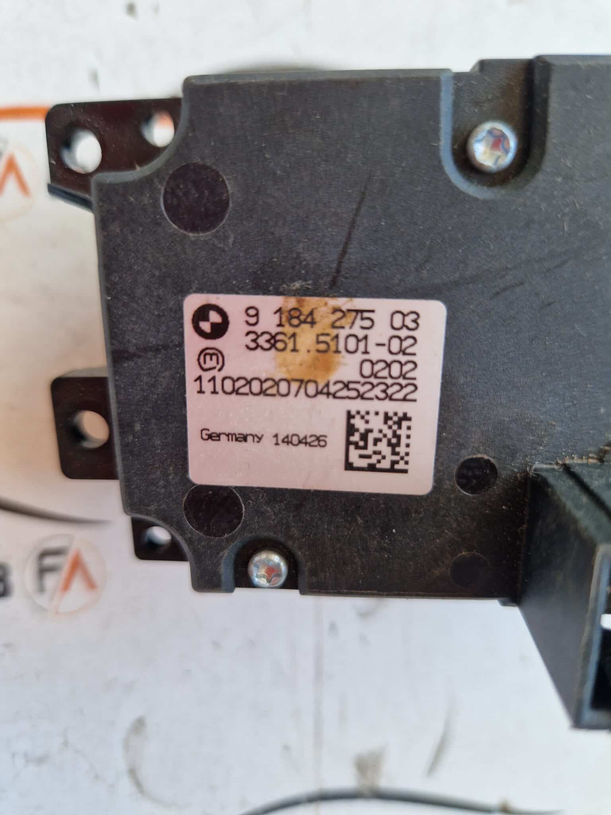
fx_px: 541
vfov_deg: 73.9
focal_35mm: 23
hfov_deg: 58.9
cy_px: 408
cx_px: 306
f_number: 1.8
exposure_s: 1/100
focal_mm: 5.4
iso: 50
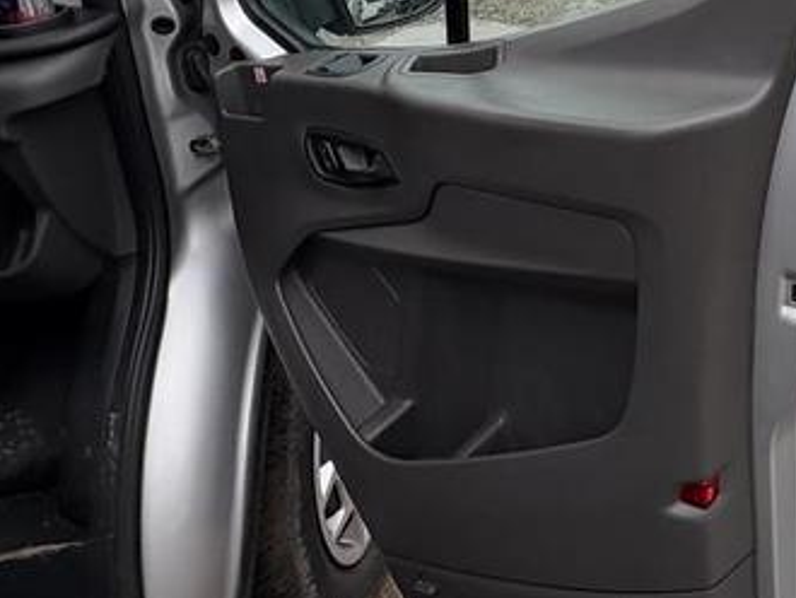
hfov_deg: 42.0
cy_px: -2
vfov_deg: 34.3
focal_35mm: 38
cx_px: 808
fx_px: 874
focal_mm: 2.22
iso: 40
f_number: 2.2
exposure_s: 1/175
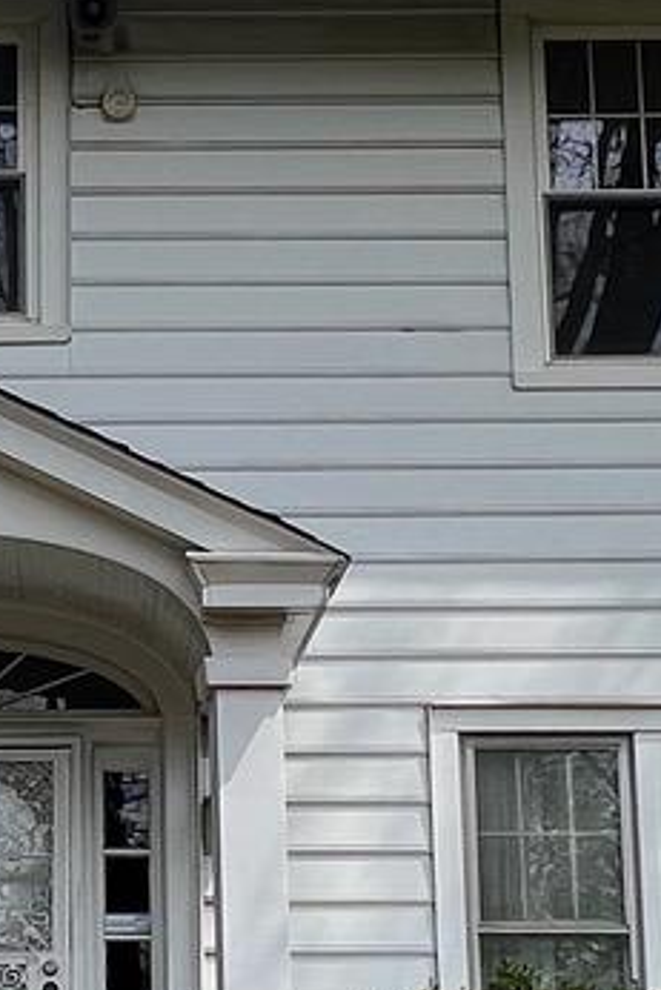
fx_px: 2201
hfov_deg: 16.7
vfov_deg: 24.6
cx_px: 3
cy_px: 896
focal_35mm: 80
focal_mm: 1.57
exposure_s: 1/874
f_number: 1.8
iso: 32
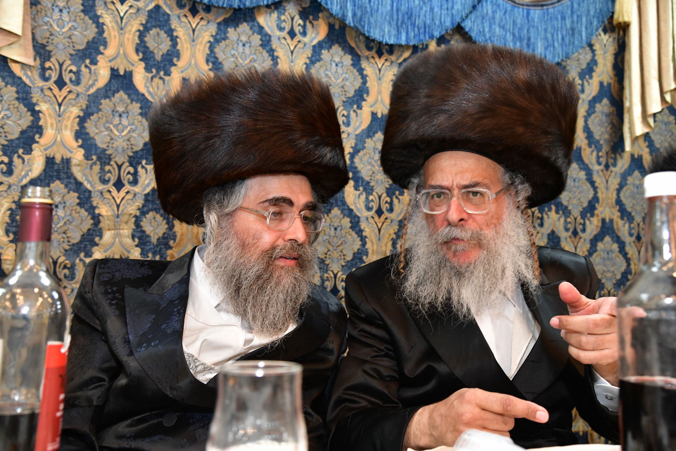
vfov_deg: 37.8
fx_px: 657
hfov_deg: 54.4
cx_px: 338
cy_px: 226
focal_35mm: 35
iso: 2500
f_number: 5.6
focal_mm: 35
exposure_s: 1/100
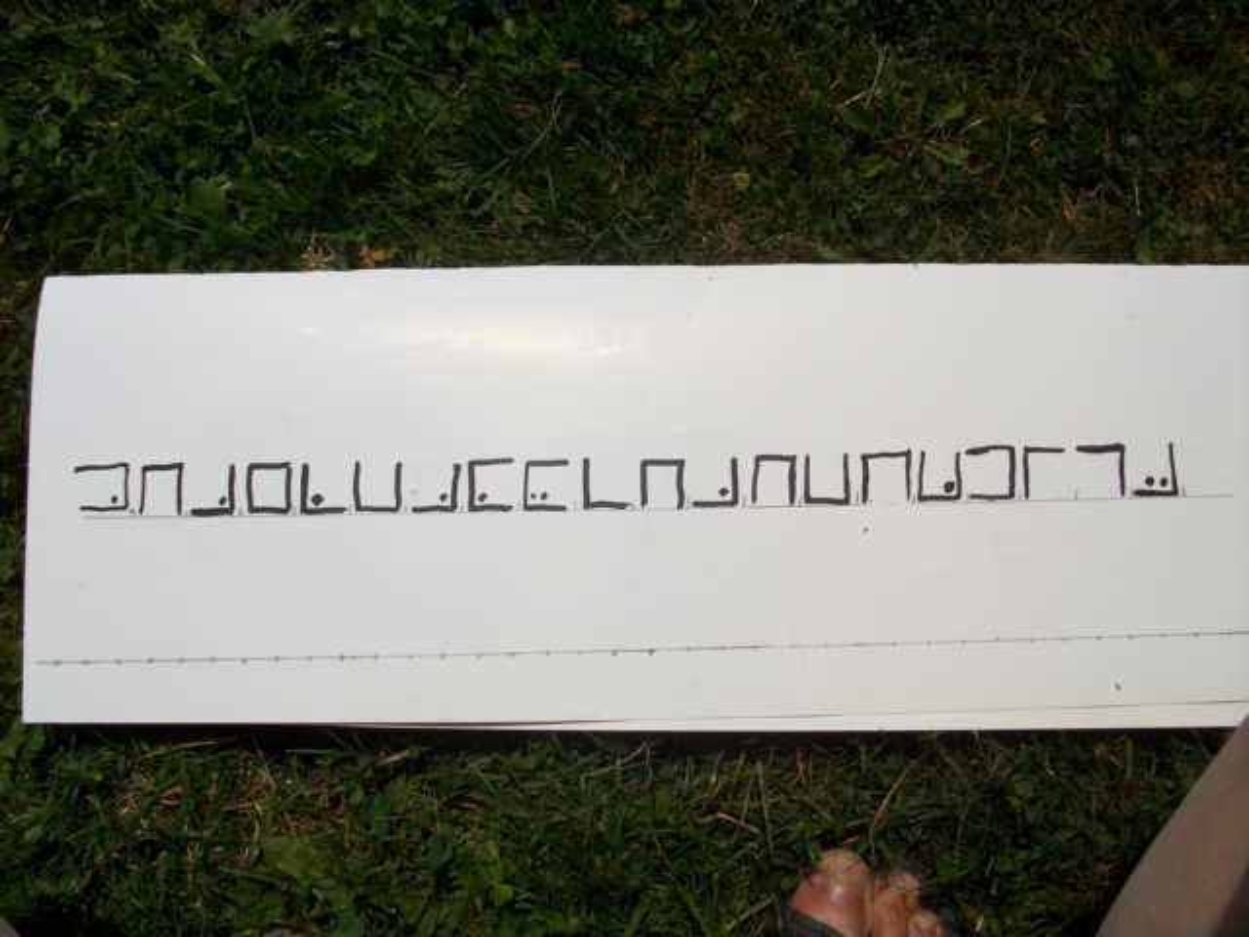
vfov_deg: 45.4
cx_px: 624
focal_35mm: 31
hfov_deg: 58.4
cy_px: 468
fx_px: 1119
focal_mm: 5.7
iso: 80
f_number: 8.8
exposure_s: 1/443
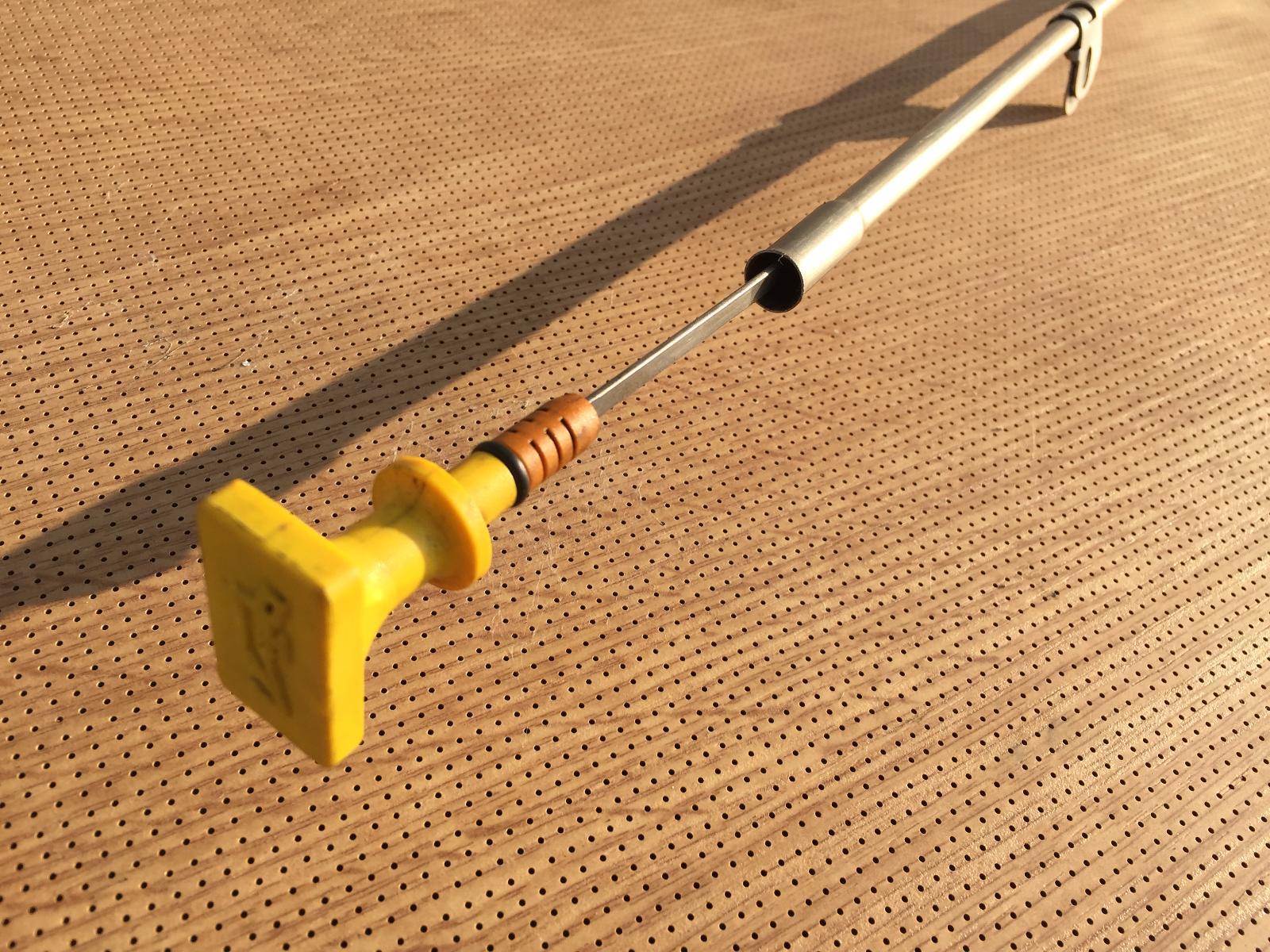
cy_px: 476
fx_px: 1064
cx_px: 635
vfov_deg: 48.2
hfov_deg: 61.7
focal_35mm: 29
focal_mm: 4.15
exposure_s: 1/989
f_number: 2.2
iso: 32
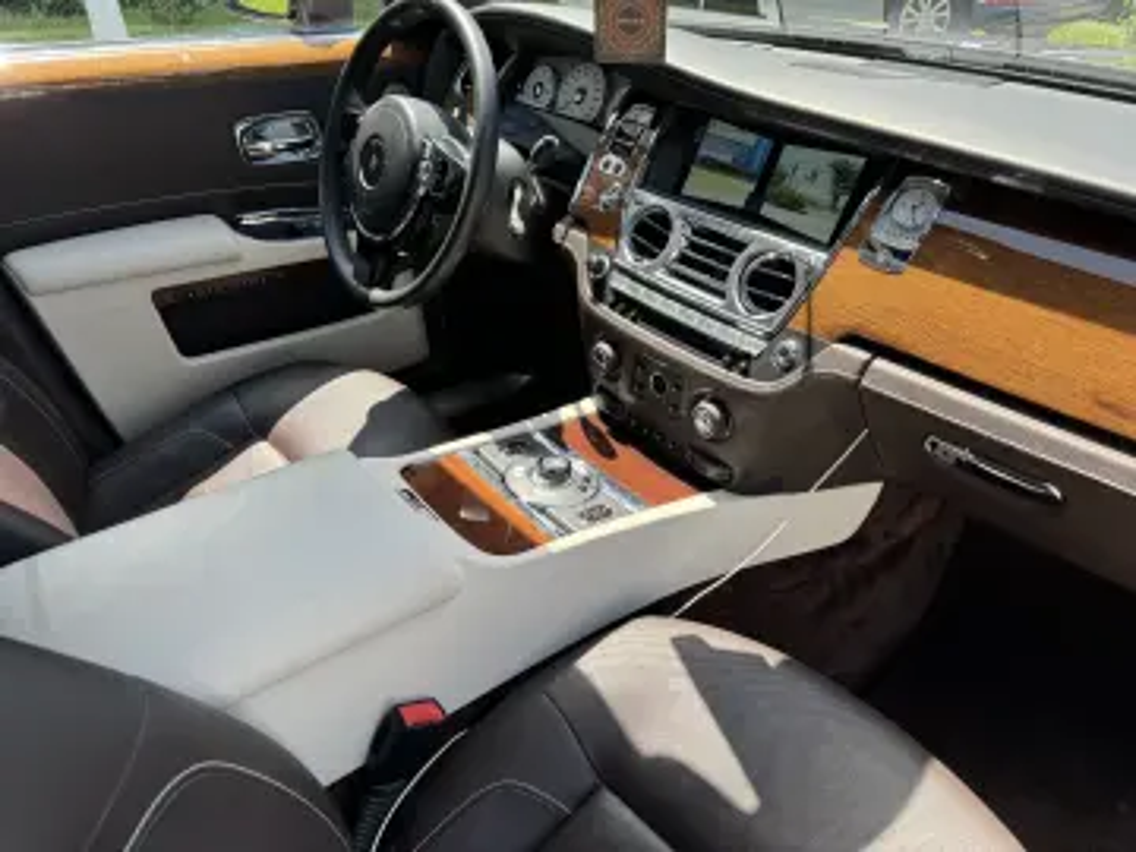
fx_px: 788
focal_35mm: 24
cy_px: 426
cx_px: 568
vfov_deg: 56.8
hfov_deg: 71.6
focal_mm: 6.76
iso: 80
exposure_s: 1/488
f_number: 1.78
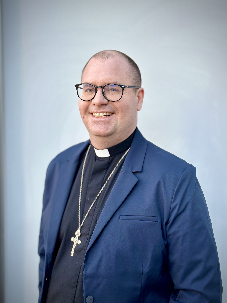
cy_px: 152
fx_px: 420
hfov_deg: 30.3
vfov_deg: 39.7
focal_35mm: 48
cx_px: 114
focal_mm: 6.86
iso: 80
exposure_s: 1/227
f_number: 1.78
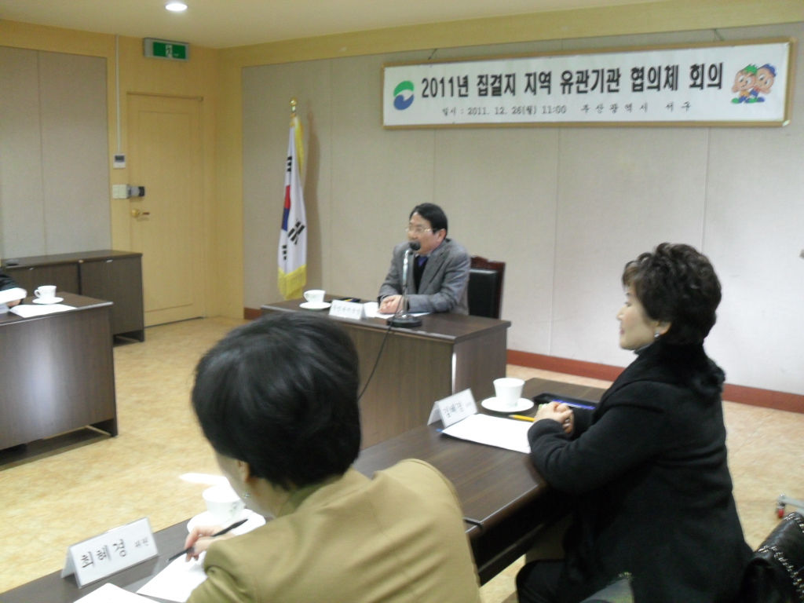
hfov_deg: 52.6
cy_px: 302
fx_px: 813
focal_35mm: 35
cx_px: 402
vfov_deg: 40.7
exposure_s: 1/8
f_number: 2.8
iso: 200
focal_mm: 6.2
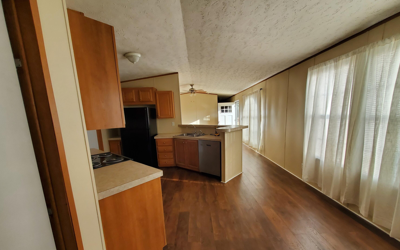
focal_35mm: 14
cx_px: 201
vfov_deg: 78.2
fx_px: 153
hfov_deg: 105.3
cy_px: 142
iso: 80
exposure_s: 1/85
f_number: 2.2
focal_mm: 1.8
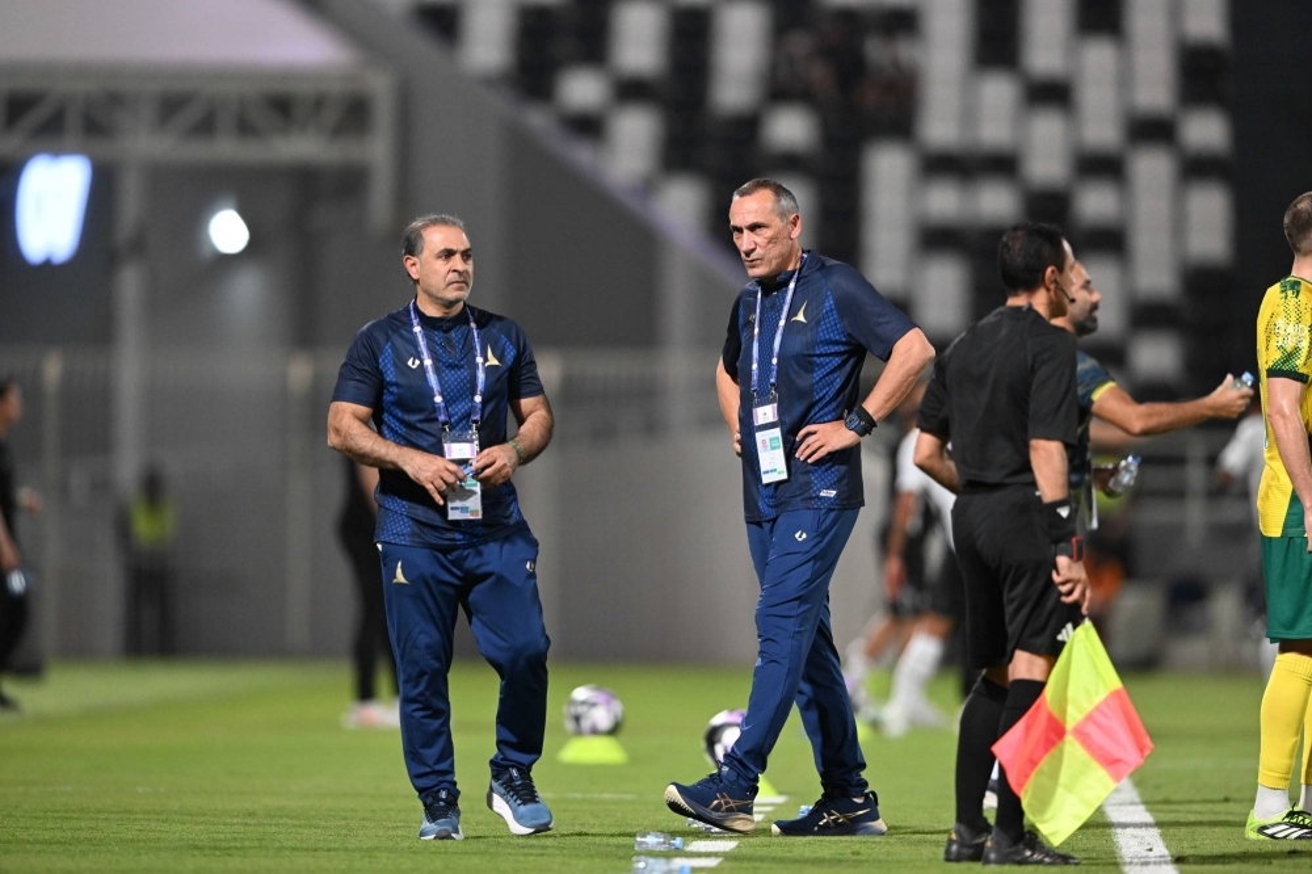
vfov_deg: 3.4
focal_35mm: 400
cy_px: 437
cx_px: 656
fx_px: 14572
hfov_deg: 5.2
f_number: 3.2
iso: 3200
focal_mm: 400
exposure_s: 1/1250
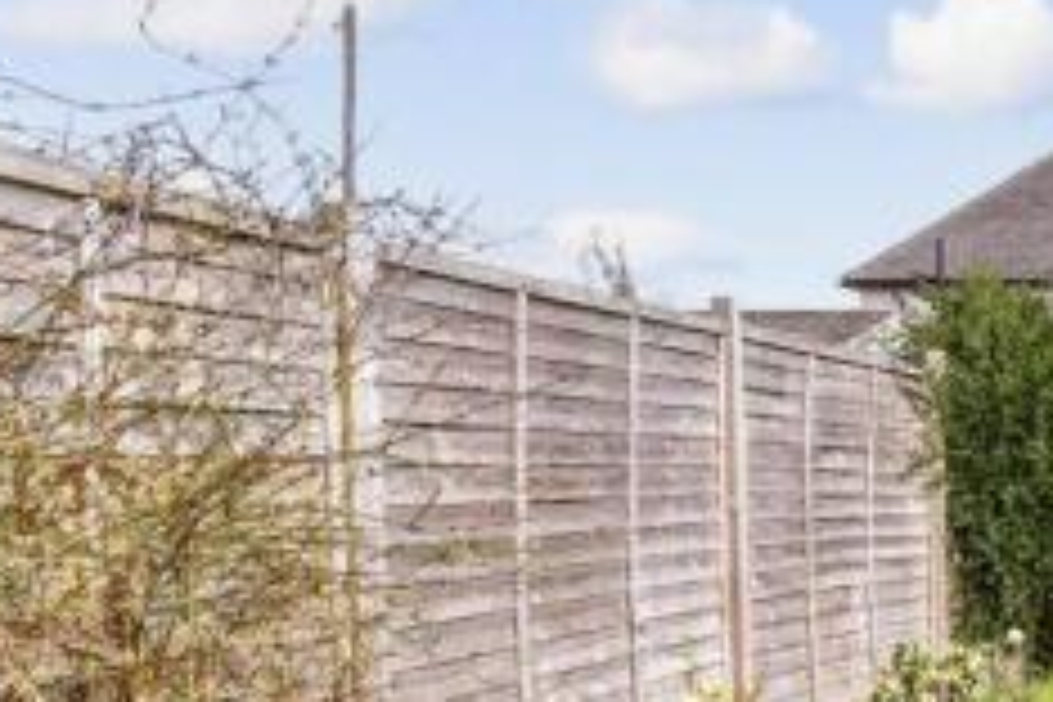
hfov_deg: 32.6
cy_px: 502
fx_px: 1228
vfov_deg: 31.5
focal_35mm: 42
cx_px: 1415
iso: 320
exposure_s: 1/640
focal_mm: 10
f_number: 8
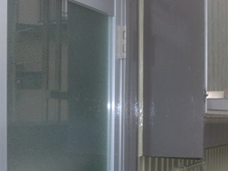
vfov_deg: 16.3
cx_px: 111
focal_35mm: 89
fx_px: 586
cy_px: 167
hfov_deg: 22.0
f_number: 3.1
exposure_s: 1/60
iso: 80
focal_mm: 6.3
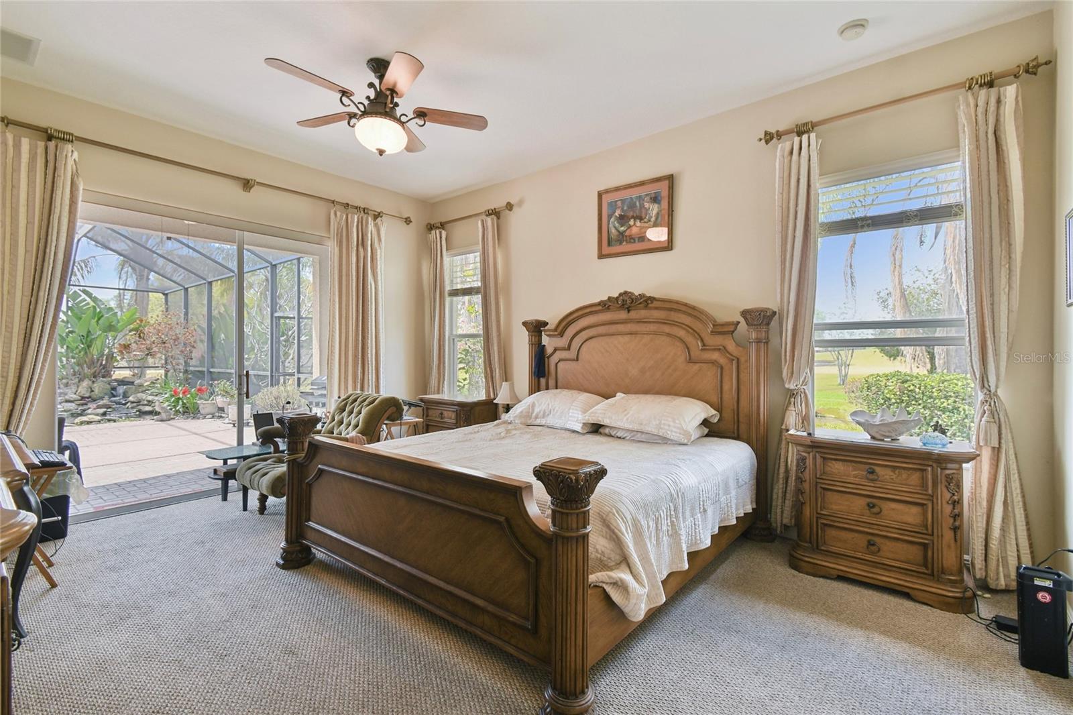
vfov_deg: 77.3
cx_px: 536
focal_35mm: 15
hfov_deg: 100.4
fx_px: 447
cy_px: 358
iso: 100
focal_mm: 10
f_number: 7.1
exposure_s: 1/15
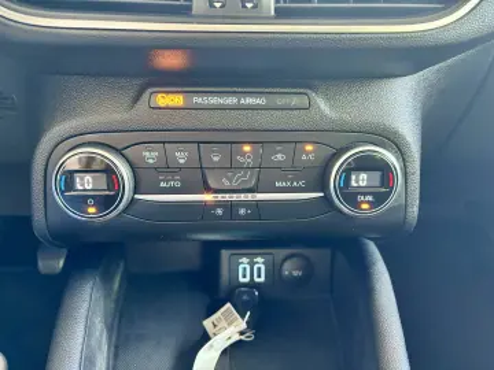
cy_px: 185
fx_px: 371
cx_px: 247
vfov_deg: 53.1
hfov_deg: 67.3
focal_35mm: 26
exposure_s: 1/40
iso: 640
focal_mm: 5.96
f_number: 1.6
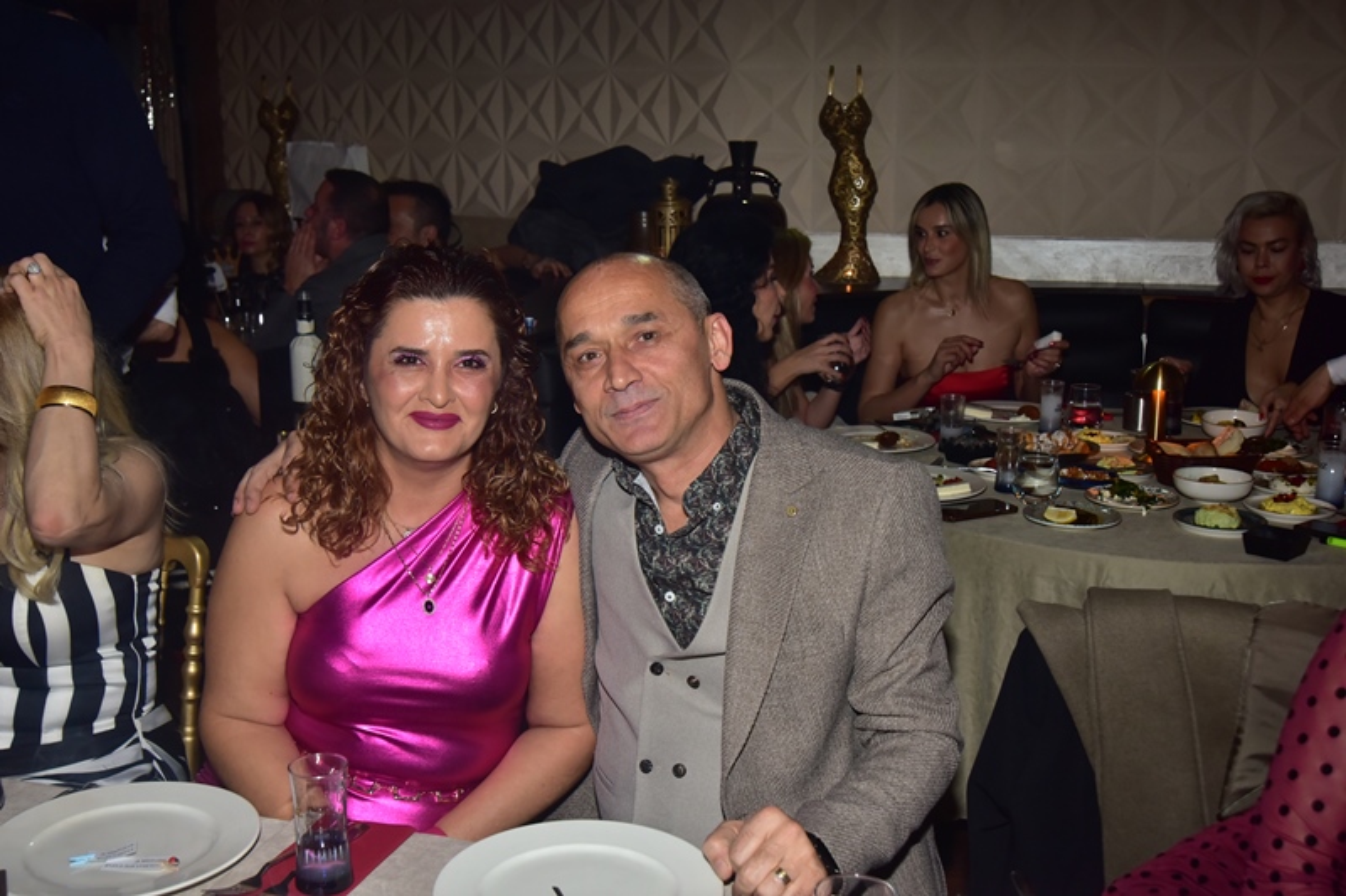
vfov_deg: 35.0
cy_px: 448
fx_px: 1420
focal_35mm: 38
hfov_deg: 50.7
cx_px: 673
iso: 800
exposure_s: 1/100
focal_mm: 38
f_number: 5
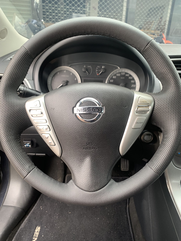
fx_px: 181
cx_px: 90
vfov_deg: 67.3
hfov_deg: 53.1
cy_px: 120
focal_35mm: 26
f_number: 1.8
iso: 100
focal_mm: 4.25
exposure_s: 1/107
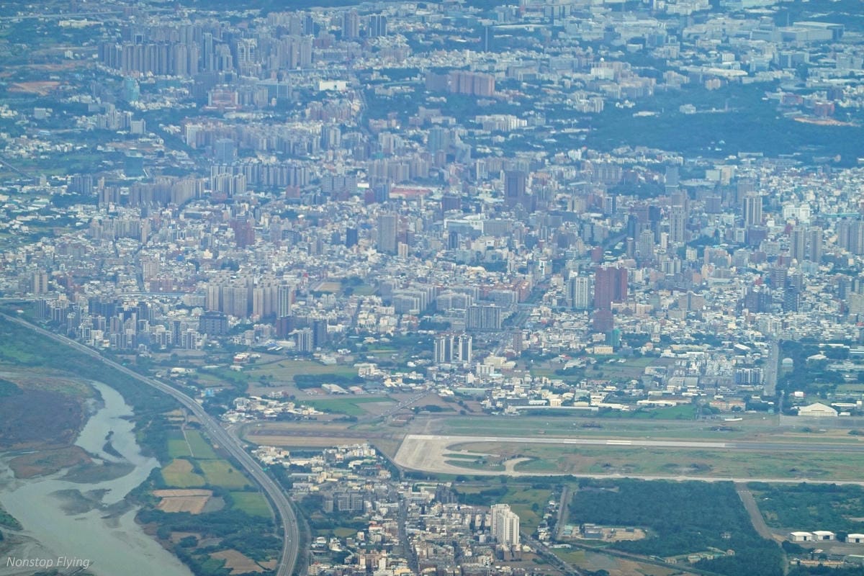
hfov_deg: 10.3
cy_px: 288
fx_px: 4800
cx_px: 432
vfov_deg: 6.9
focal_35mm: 200
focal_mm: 72
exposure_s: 1/200
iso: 125
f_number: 4.5
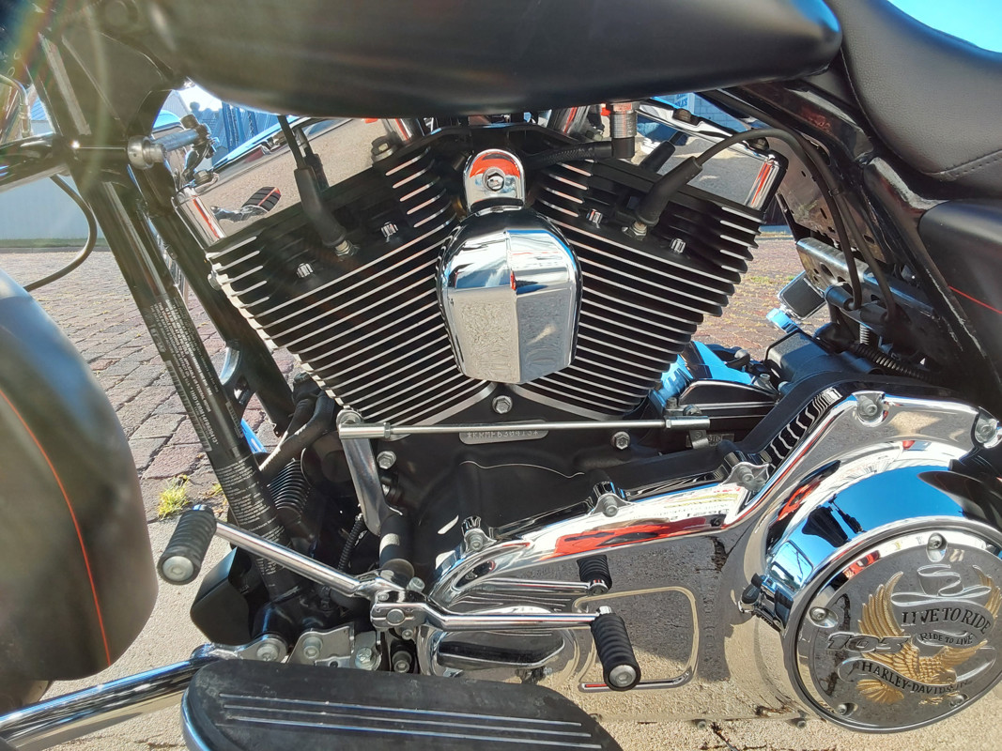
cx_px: 501
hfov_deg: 63.4
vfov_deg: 49.7
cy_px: 376
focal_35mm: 28
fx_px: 810
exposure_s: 1/331
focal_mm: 2.91
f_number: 1.9
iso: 50
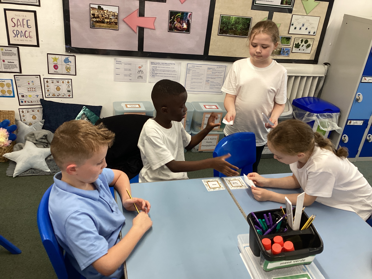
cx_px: 186
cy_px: 140
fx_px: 333
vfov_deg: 45.4
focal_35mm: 31
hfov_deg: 58.4
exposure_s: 1/60
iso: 125
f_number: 2.4
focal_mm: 3.3
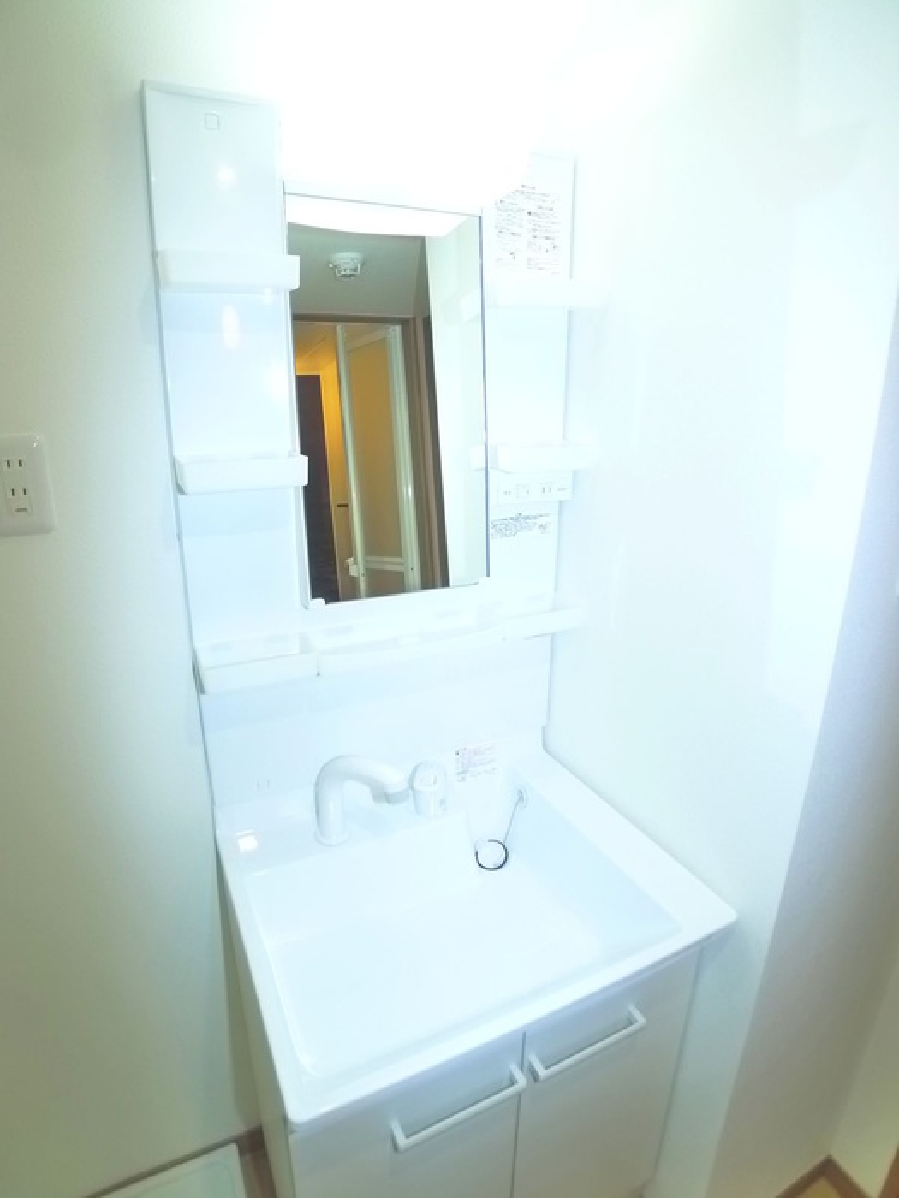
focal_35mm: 24
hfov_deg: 56.8
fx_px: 831
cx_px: 450
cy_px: 599
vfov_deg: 71.6
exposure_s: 1/80
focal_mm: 5.1
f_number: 2
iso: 400
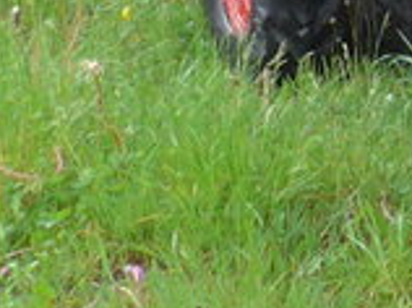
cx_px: 1286
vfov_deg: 5.9
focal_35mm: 236
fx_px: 2805
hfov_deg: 7.3
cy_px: -517
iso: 80
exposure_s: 1/125
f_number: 2.5
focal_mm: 6.5
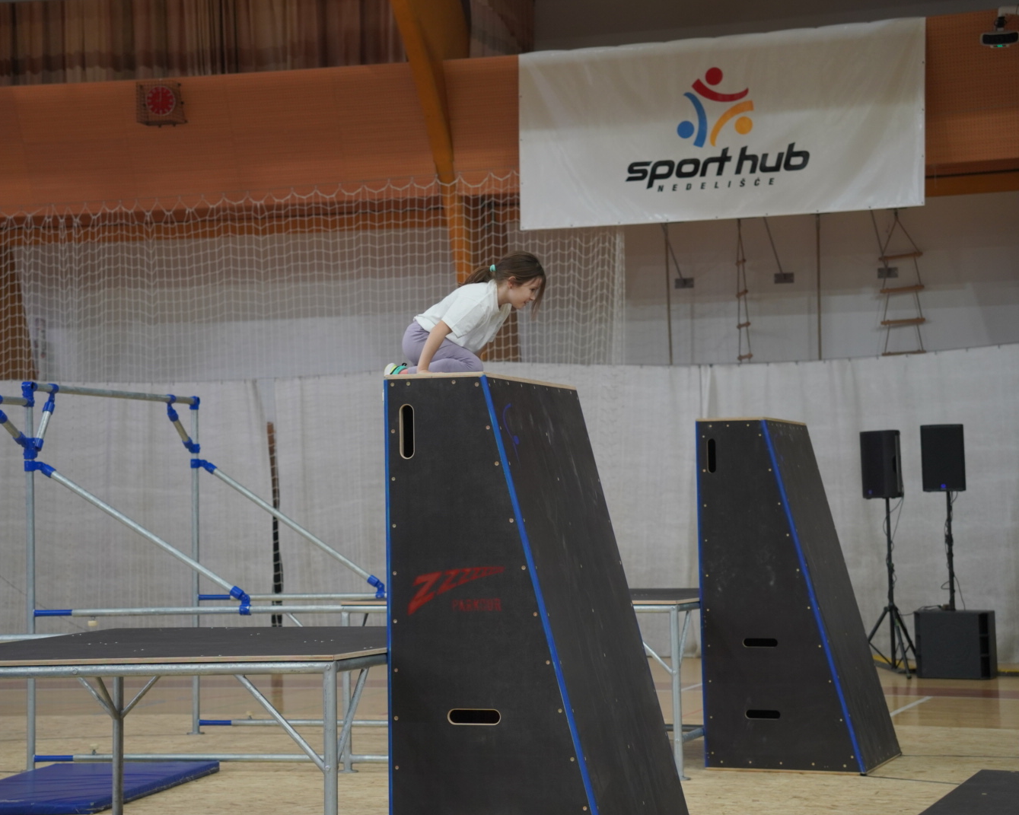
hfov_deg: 22.5
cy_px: 409
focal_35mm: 85
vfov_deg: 18.1
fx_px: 2563
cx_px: 455
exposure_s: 1/200
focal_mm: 50
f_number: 3.2
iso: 500
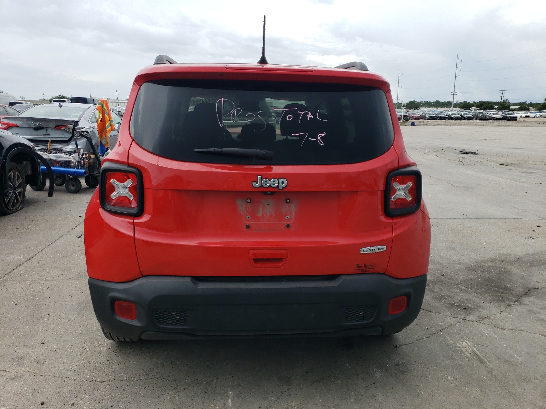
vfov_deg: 53.1
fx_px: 410
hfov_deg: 67.3
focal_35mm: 26
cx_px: 273
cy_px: 204
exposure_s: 1/1667
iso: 50
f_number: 1.5
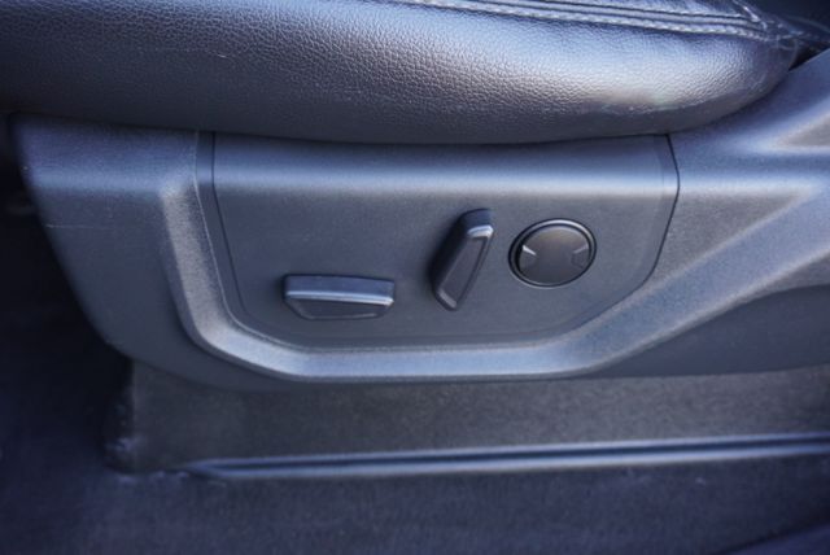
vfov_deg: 40.0
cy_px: 278
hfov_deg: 57.2
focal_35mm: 33
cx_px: 415
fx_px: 762
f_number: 4
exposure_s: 1/60
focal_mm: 22
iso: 640
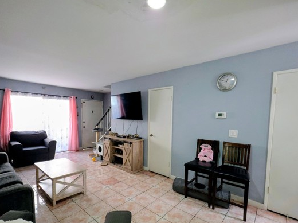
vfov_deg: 77.8
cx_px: 146
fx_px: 138
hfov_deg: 94.5
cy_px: 124
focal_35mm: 16
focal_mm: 2.2
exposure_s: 1/60
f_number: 1.9
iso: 160
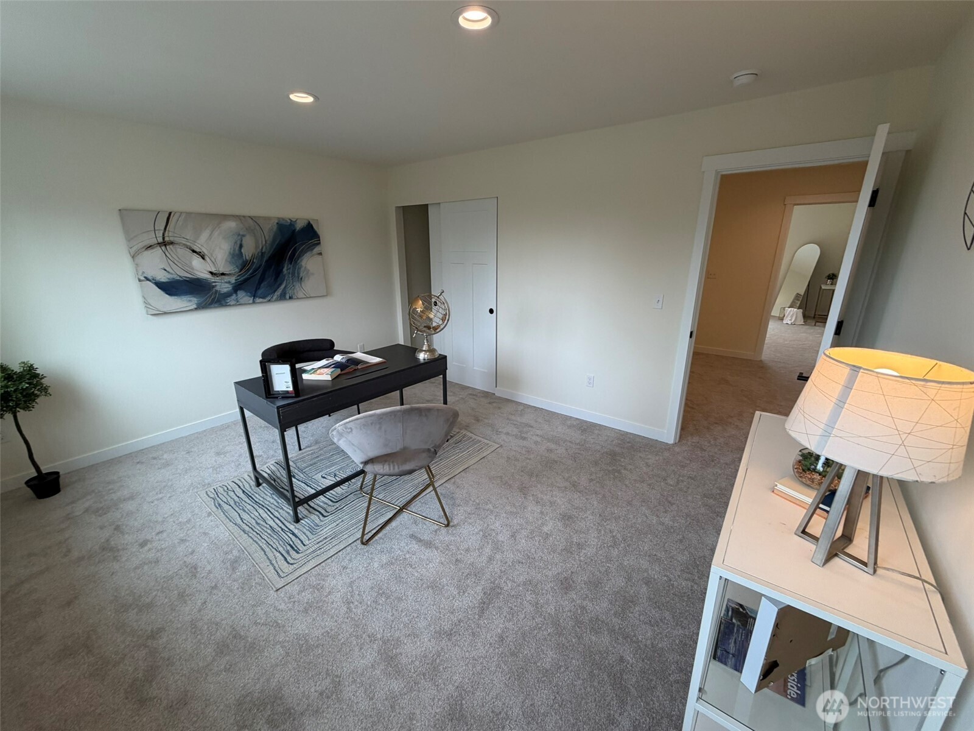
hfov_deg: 102.1
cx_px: 487
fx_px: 394
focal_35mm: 14
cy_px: 366
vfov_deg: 85.7
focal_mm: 2.22
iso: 100
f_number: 2.2
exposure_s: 1/120
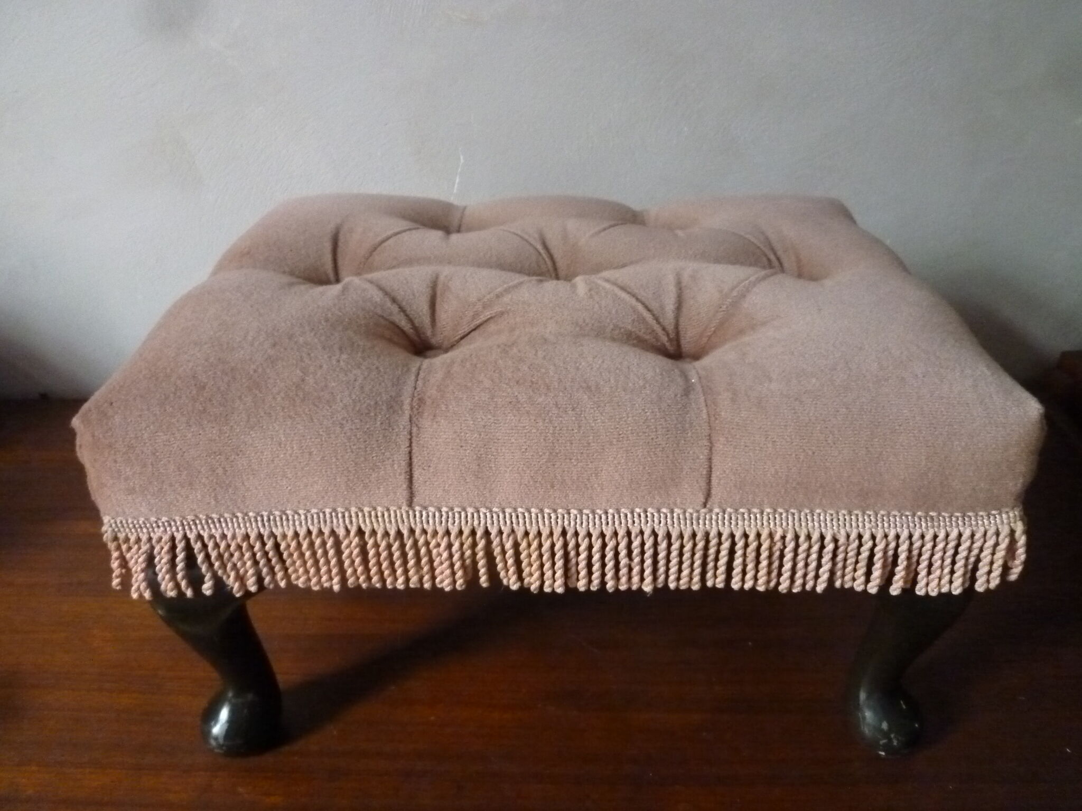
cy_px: 406
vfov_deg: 54.9
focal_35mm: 25
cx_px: 541
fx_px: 781
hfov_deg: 69.4
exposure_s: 1/15
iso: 800
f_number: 2.8
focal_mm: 4.5
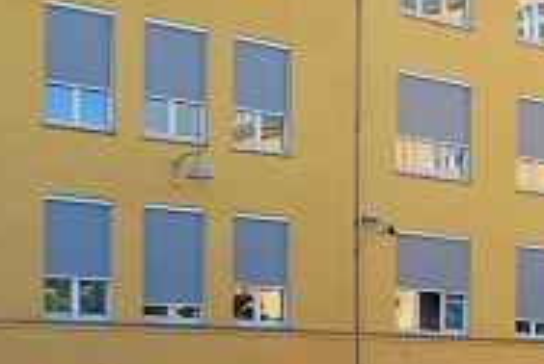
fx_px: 1392
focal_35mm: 92
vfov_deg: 14.2
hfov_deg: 21.6
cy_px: 498
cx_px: 492
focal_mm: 18
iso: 125
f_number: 5.6
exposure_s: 1/125
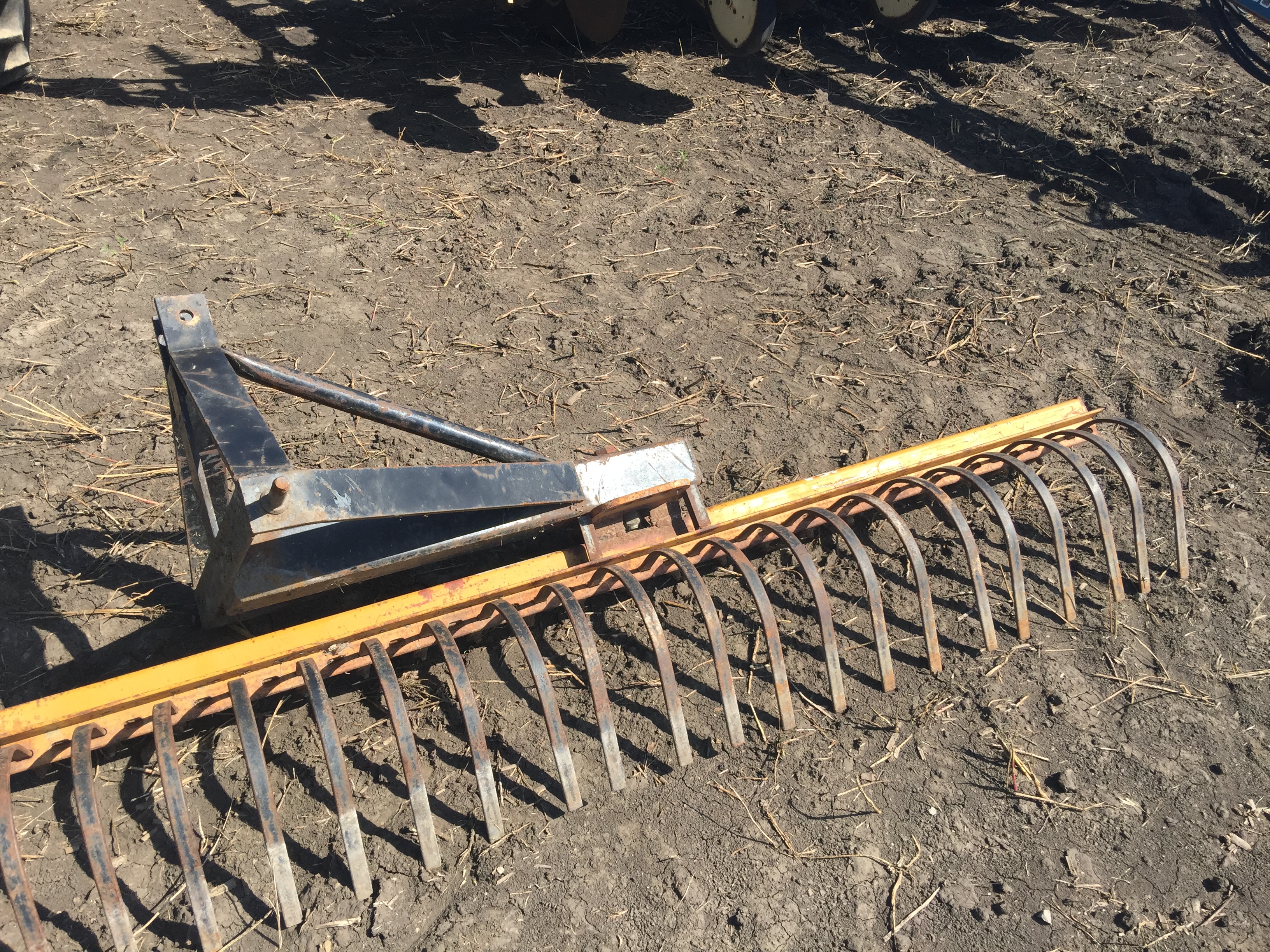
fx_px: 1064
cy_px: 476
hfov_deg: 61.7
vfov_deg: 48.2
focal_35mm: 29
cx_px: 635
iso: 32
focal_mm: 4.15
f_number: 2.2
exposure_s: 1/1099
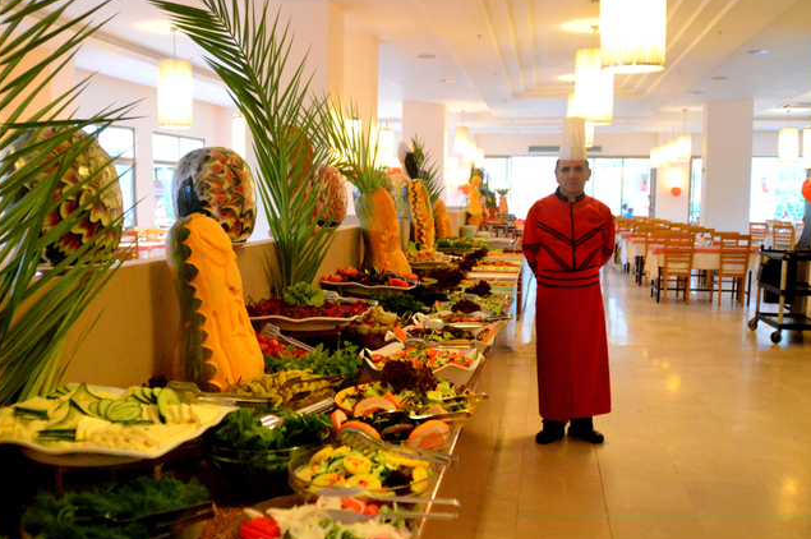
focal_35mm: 34
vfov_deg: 38.6
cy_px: 323
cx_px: 374
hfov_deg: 55.8
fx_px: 765
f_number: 3.5
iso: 3200
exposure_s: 1/80
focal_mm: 18
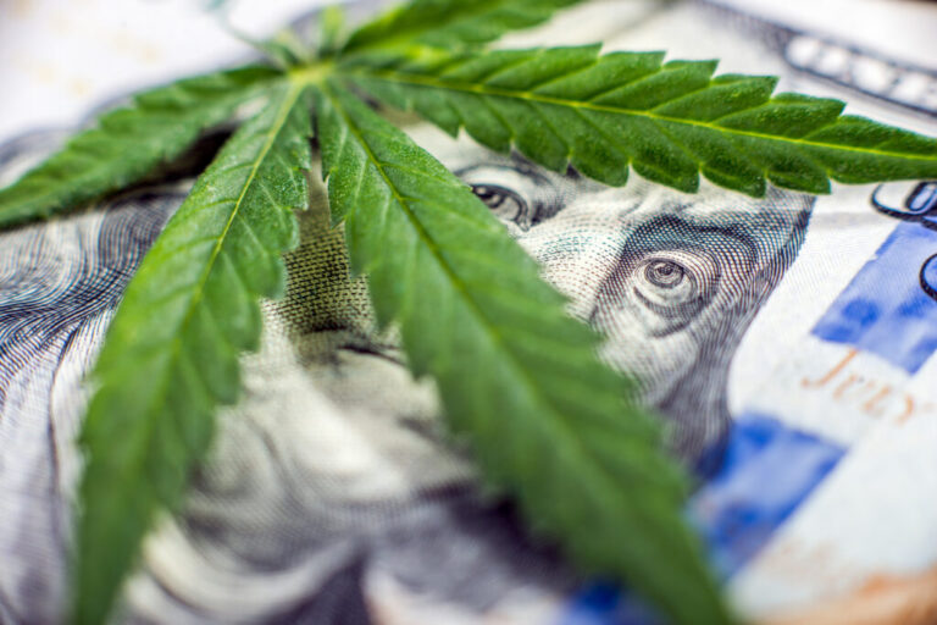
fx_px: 2212
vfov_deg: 16.1
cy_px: 312
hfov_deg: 23.9
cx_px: 468
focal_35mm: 85
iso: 100
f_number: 8
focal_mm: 85
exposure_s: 1/200
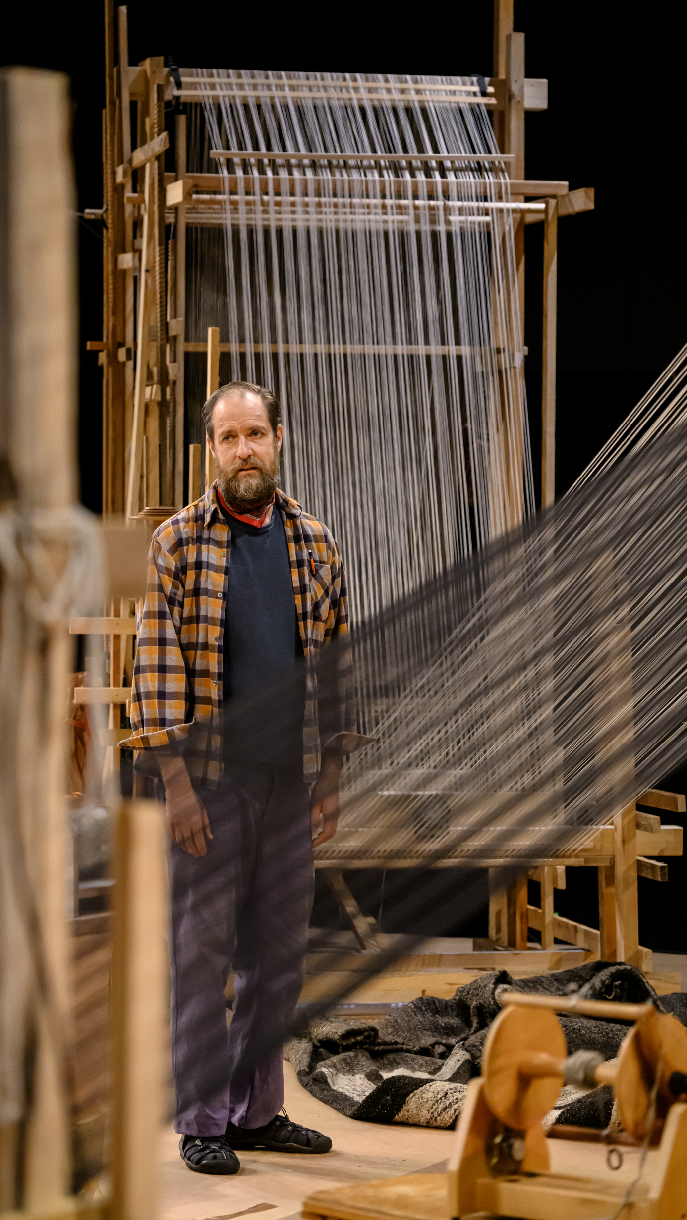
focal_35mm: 116
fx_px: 3755
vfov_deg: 18.5
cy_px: 610
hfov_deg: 10.5
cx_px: 294
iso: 5000
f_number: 4
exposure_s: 1/320
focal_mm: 110
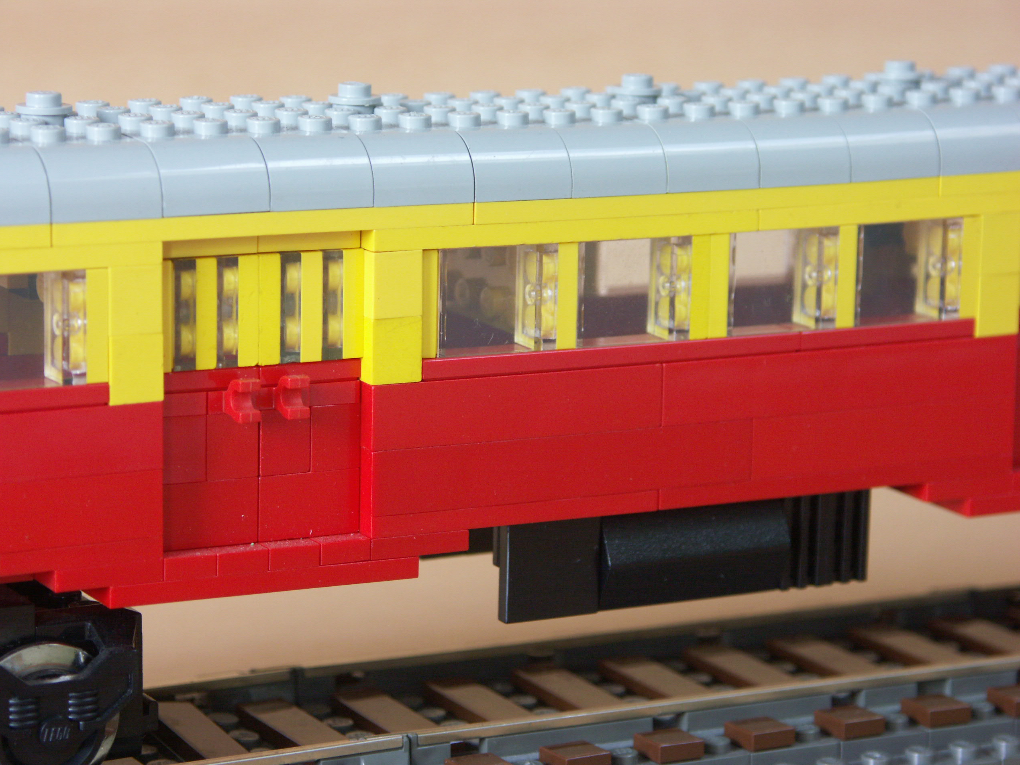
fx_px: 3772
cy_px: 382
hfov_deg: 15.4
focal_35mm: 128
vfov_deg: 11.6
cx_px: 510
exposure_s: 1/20
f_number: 3.2
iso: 200
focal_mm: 32.32
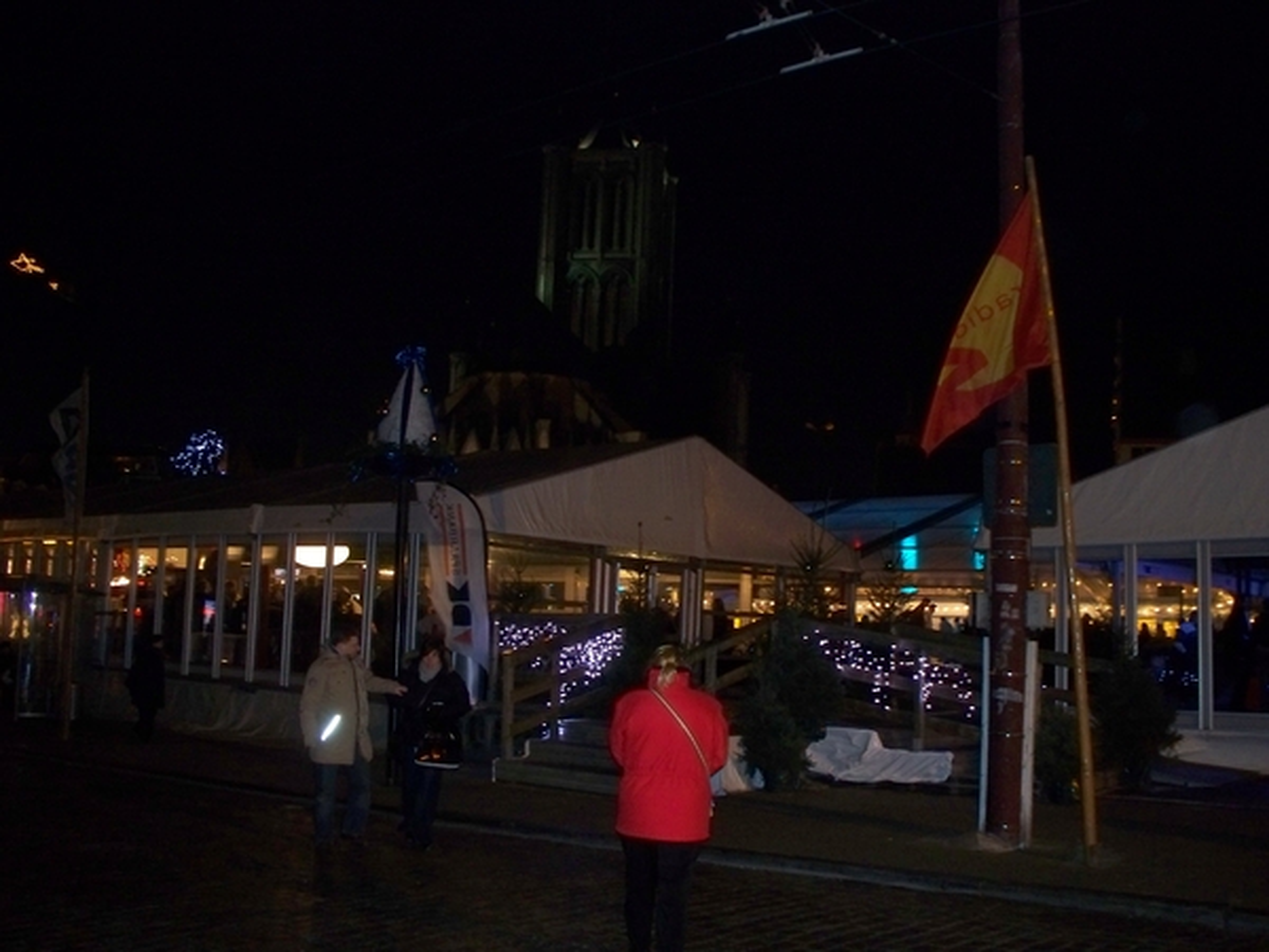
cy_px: 476
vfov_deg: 39.7
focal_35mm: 36
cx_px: 634
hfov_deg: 51.4
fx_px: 1320
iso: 400
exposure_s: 1/30
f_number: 2.8
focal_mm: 7.54
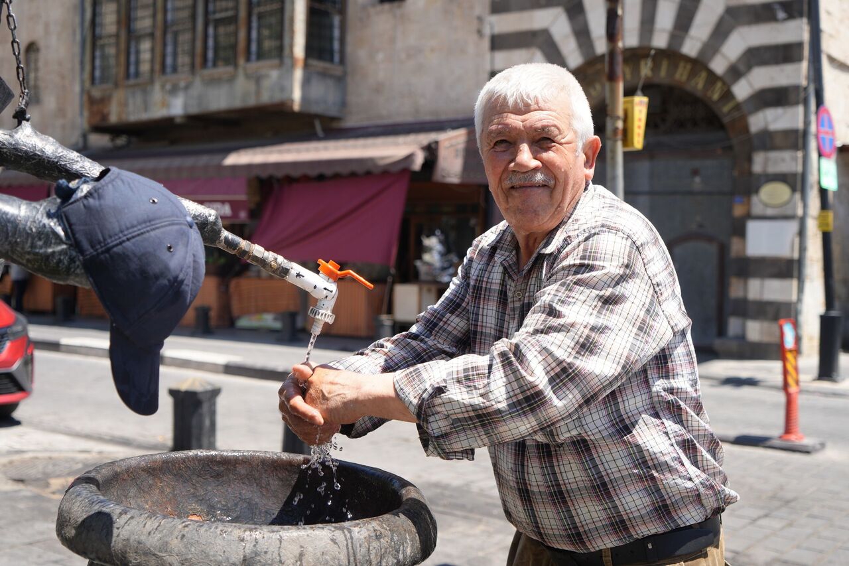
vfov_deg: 31.2
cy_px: 283
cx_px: 424
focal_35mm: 43
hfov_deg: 45.4
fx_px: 1014
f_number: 4.5
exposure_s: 1/400
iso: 100
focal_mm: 43
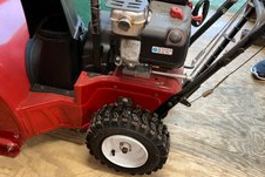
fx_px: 302
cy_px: 44
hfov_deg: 47.3
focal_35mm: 41
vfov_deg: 32.1
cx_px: 120
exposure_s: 1/17
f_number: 1.5
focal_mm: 5.7
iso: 50
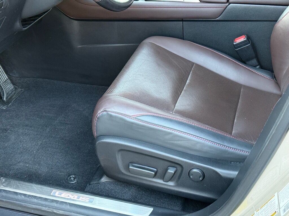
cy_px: 108
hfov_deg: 39.7
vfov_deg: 30.3
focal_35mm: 48
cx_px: 144
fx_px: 401
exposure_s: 1/40
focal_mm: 6.76
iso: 320
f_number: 1.78
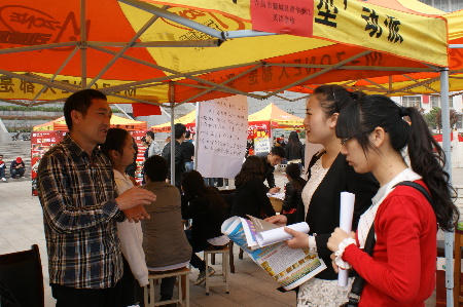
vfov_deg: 39.9
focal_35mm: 33
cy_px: 154
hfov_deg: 57.3
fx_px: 424
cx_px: 232
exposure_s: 1/100
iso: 100
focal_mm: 22
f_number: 10
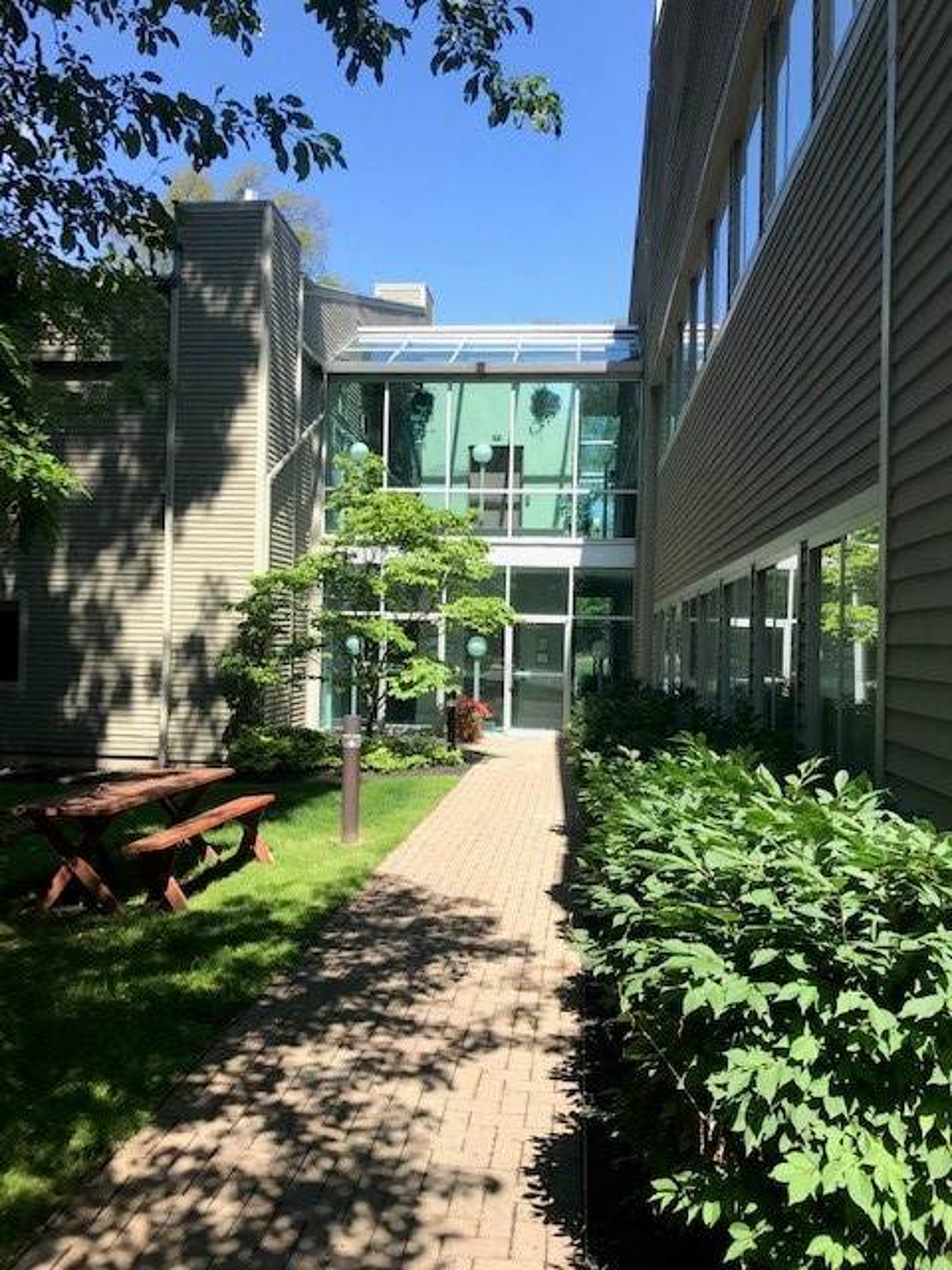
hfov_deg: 49.7
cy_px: 635
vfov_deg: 63.4
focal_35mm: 28
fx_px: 1027
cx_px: 476
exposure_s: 1/847
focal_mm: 3.99
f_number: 1.8
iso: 20
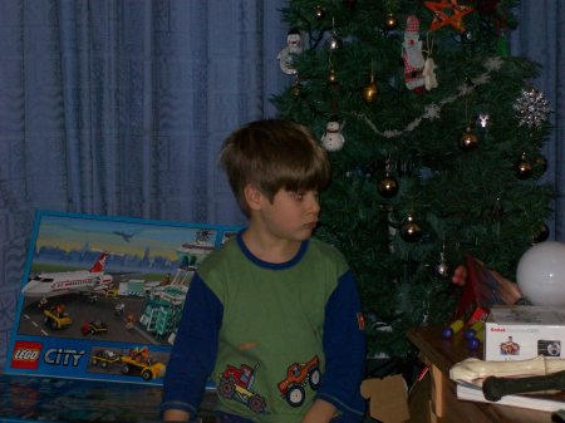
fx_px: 1762
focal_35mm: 108
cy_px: 212
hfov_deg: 18.2
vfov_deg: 13.7
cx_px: 282
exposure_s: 1/128
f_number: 4.8
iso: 200
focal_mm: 18
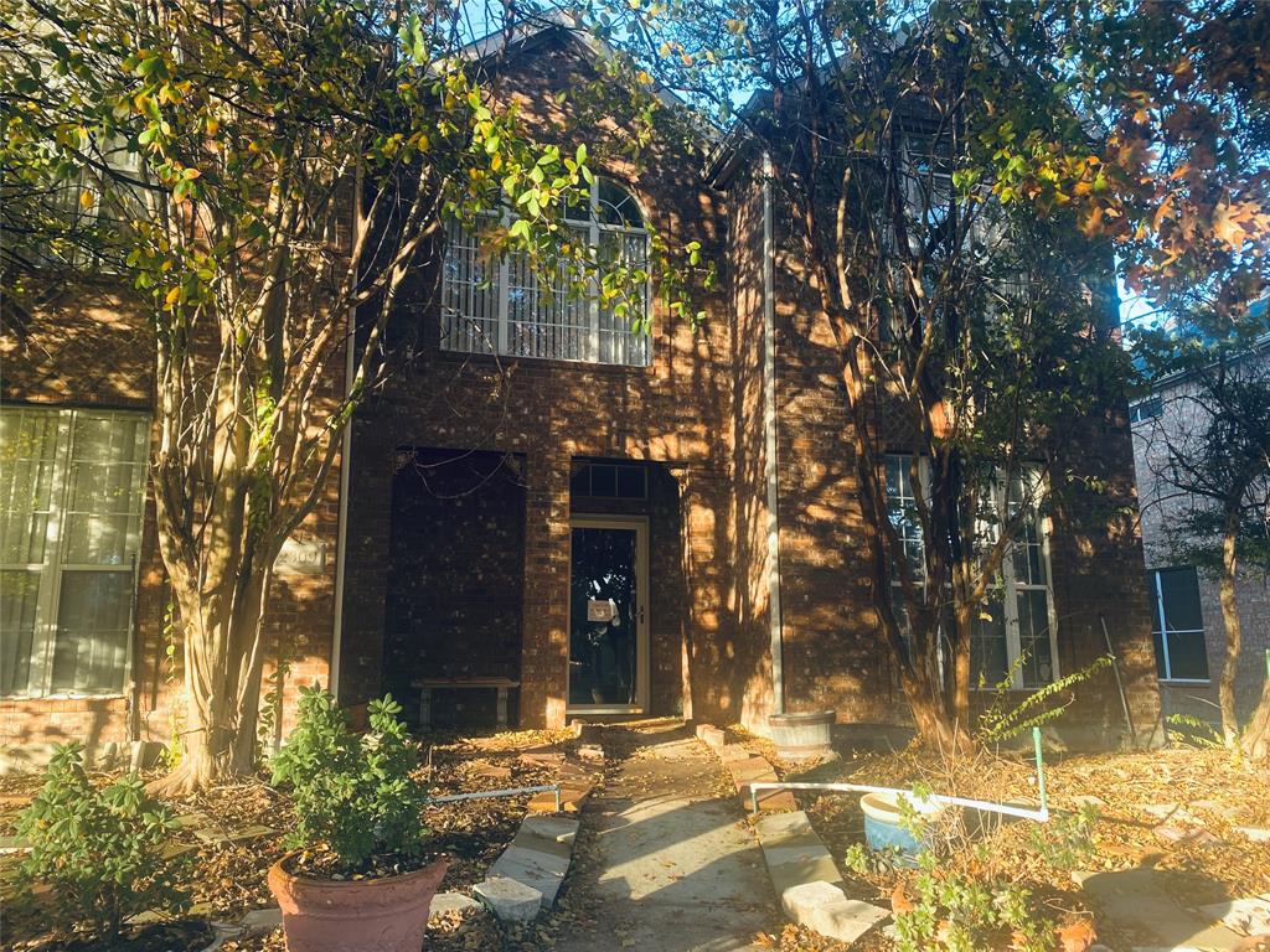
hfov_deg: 67.3
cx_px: 635
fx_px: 954
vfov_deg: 53.1
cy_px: 476
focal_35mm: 26
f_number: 1.8
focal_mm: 4.25
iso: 50
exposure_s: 1/121
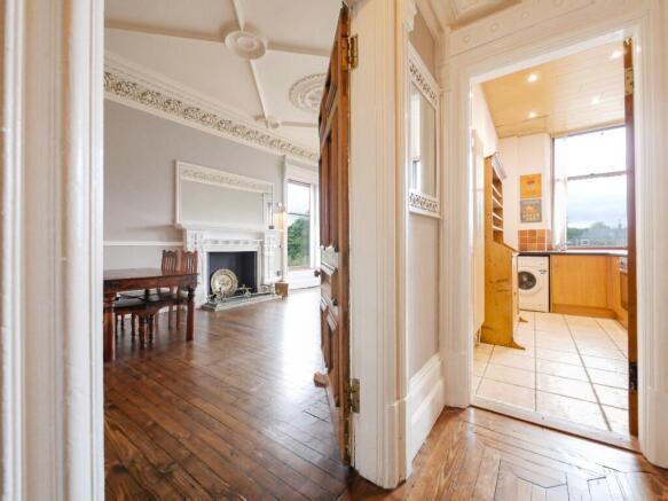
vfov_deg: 85.7
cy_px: 250
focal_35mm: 14
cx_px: 334
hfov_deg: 102.1
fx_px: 270
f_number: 4
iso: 2000
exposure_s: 1/60
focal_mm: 7
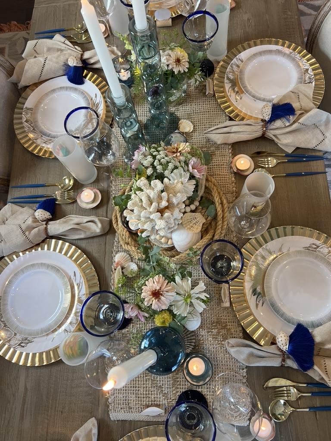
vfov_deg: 67.3
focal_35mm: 26
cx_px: 166
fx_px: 331
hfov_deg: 53.1
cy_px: 220
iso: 125
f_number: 1.5
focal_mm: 5.7
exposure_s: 1/120
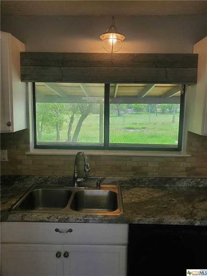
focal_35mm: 26
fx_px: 207
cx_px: 104
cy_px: 138
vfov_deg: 67.3
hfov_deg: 53.1
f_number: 2.4
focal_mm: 4.3
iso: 50
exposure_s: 1/138
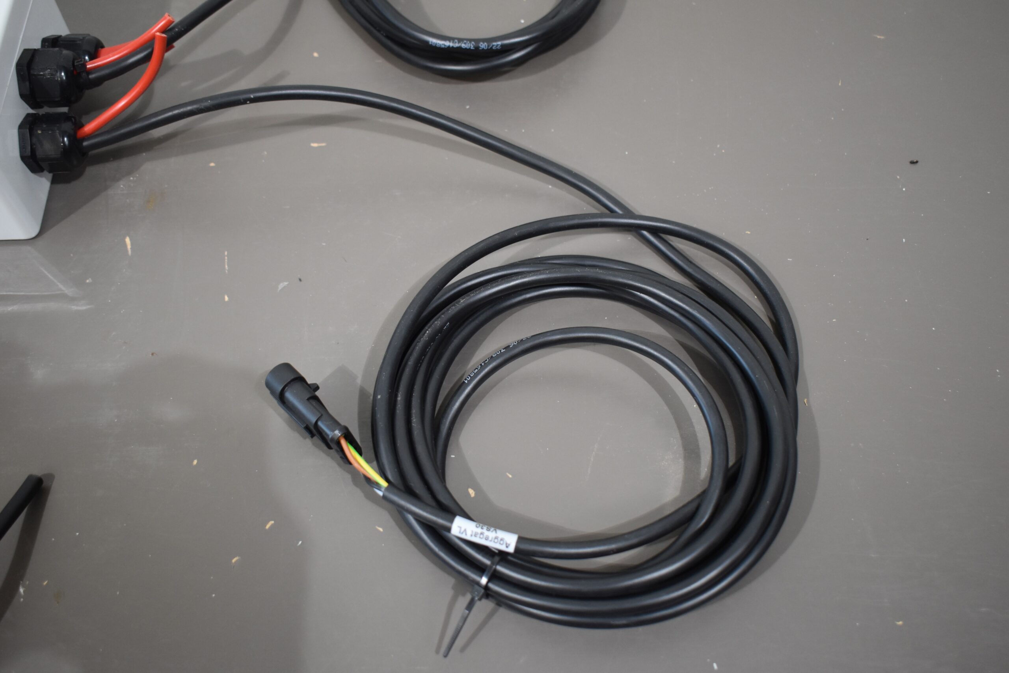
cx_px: 504
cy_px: 336
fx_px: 1093
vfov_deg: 34.2
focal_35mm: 39
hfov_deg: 49.6
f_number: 4
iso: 900
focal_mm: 26
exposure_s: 1/125
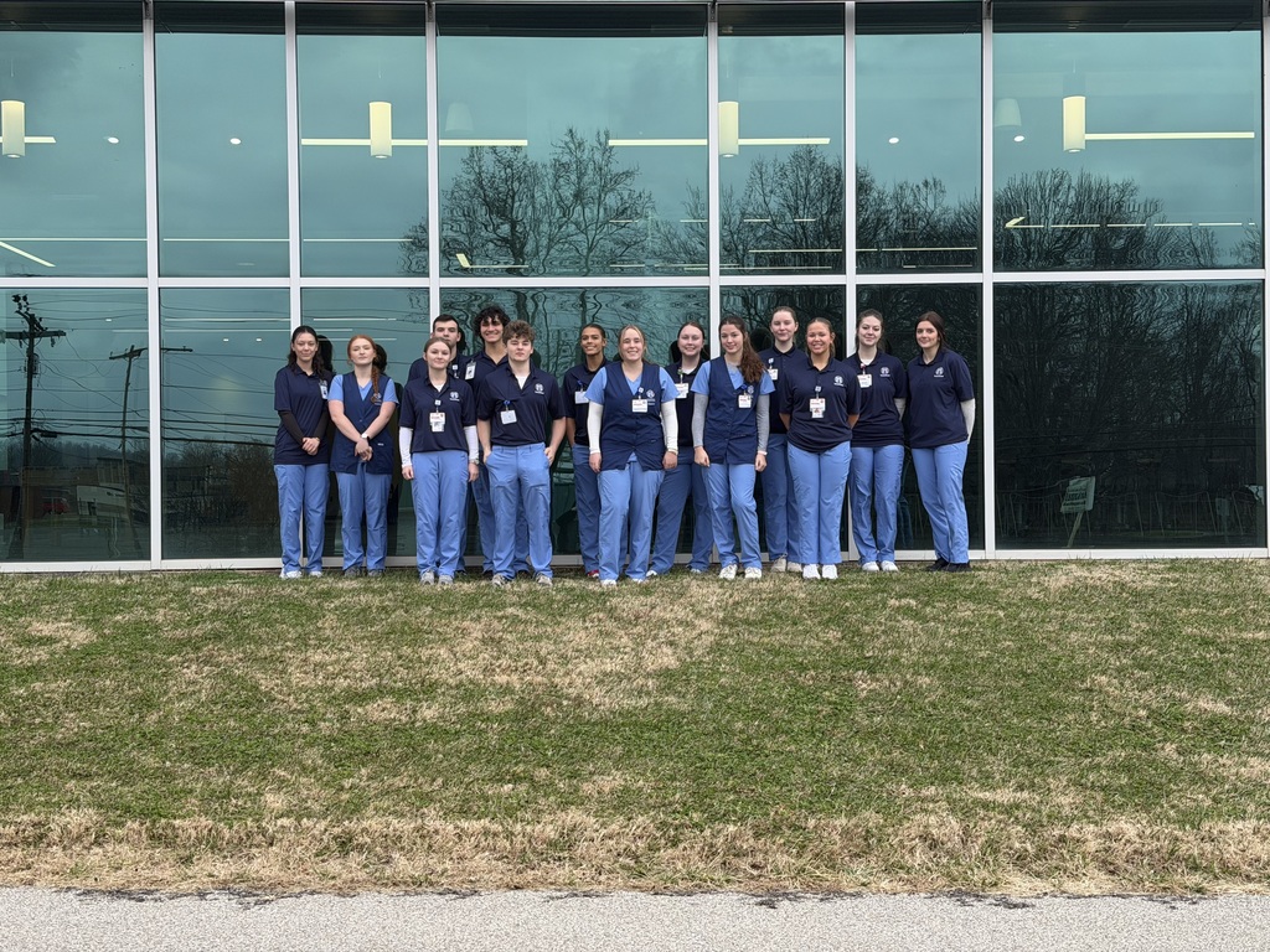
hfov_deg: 39.7
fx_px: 1761
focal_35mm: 48
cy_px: 476
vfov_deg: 30.3
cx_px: 635
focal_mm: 6.76
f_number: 1.78
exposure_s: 1/420
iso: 64
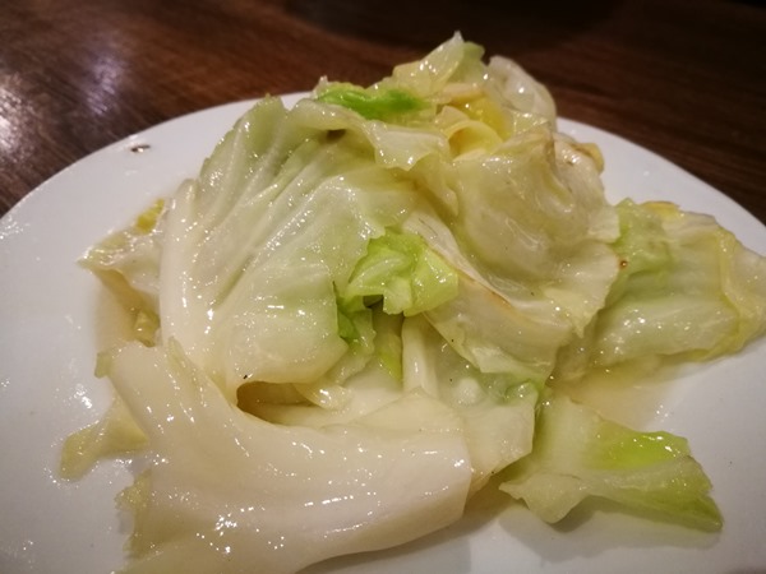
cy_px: 287
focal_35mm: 27
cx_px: 383
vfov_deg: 51.4
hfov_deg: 65.3
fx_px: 597
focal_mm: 4.5
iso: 400
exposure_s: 1/24
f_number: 2.2
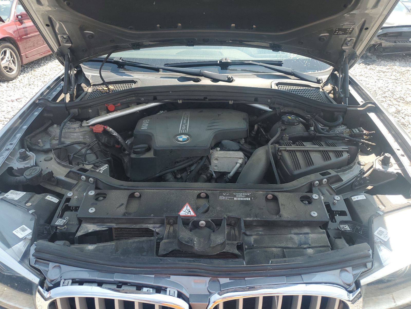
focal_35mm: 26
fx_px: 309
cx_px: 206
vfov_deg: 53.1
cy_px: 154
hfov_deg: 67.3
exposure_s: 1/909
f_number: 1.5
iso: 50
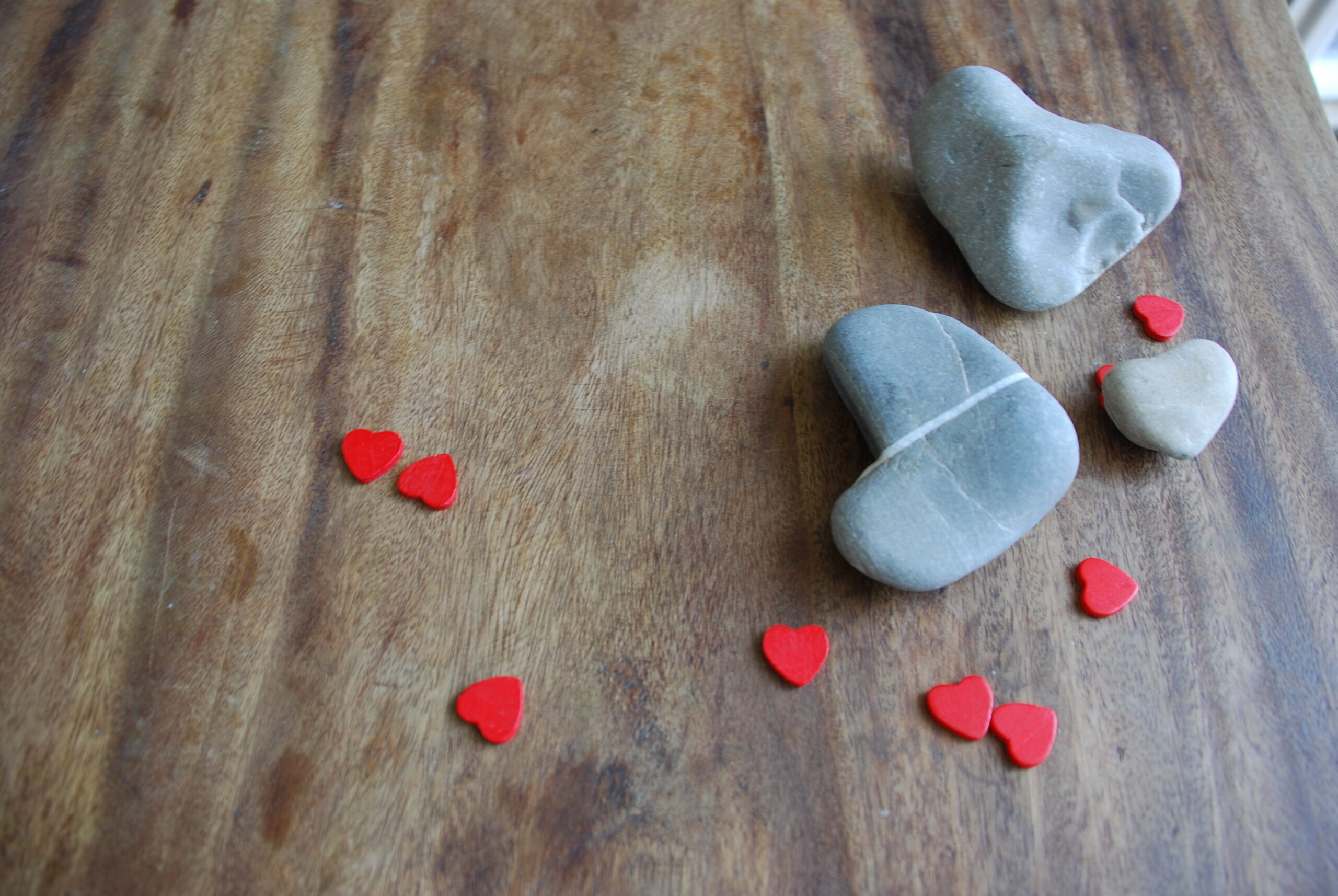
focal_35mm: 30
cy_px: 448
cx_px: 669
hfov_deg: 61.9
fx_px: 1116
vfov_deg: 43.7
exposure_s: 1/25
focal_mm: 20
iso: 100
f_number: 3.8
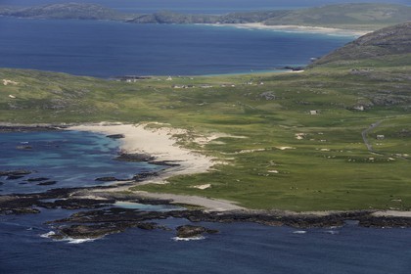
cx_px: 206
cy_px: 137
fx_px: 1598
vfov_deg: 9.8
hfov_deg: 14.7
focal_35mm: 140
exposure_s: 1/800
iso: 200
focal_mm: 140
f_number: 9
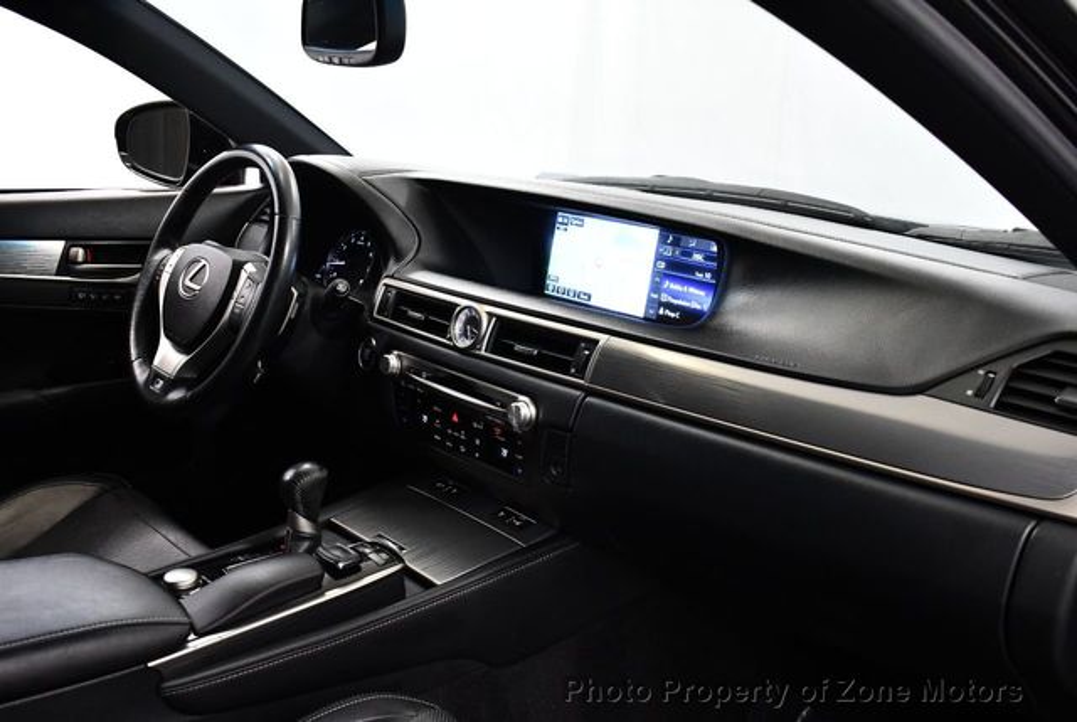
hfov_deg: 53.1
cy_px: 361
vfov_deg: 37.0
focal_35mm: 36
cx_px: 538
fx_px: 1079
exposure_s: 1/125
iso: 2000
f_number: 3.5
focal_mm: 18
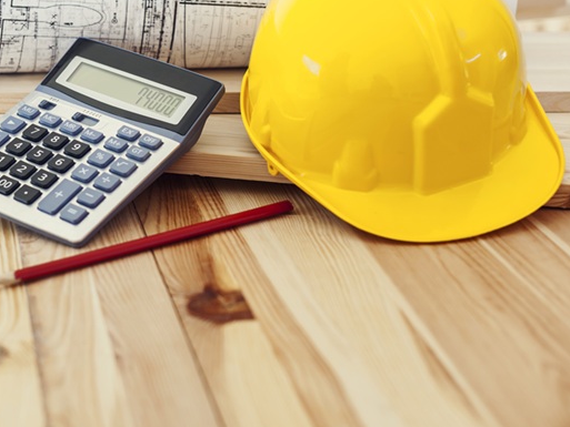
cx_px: 161
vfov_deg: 20.1
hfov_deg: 26.4
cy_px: 156
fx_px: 1202
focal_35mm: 73
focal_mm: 50
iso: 100
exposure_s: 1/200
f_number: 3.2
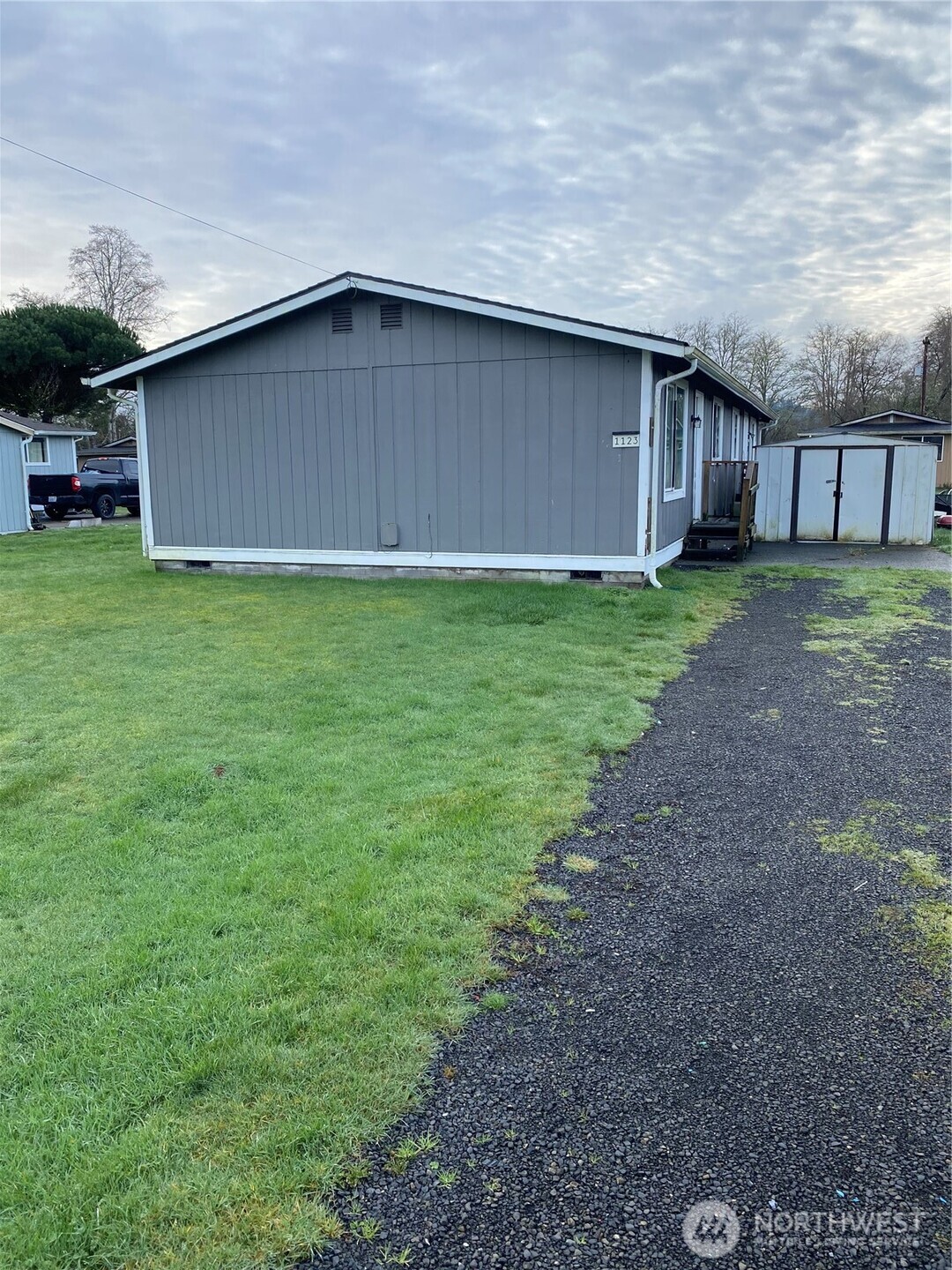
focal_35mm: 26
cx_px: 476
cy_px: 635
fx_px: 953
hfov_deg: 53.1
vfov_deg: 67.3
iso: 32
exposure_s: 1/644
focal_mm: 4.25
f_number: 1.8
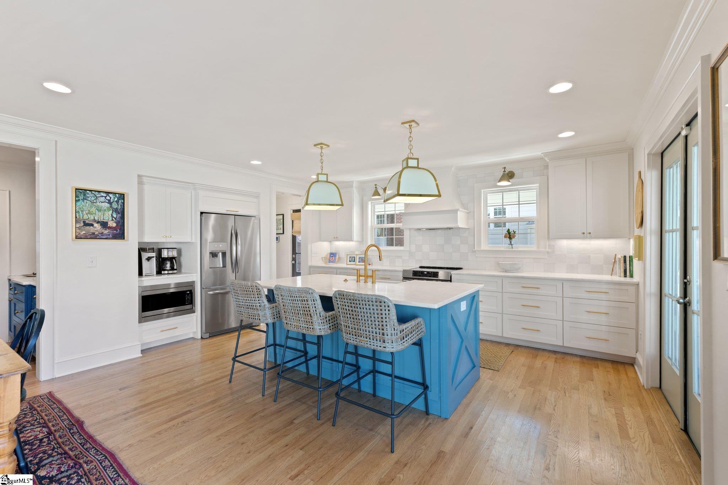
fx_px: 324
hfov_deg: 96.7
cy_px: 242
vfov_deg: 73.7
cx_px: 364
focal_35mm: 16
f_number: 8
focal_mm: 16
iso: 250
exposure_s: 1/4
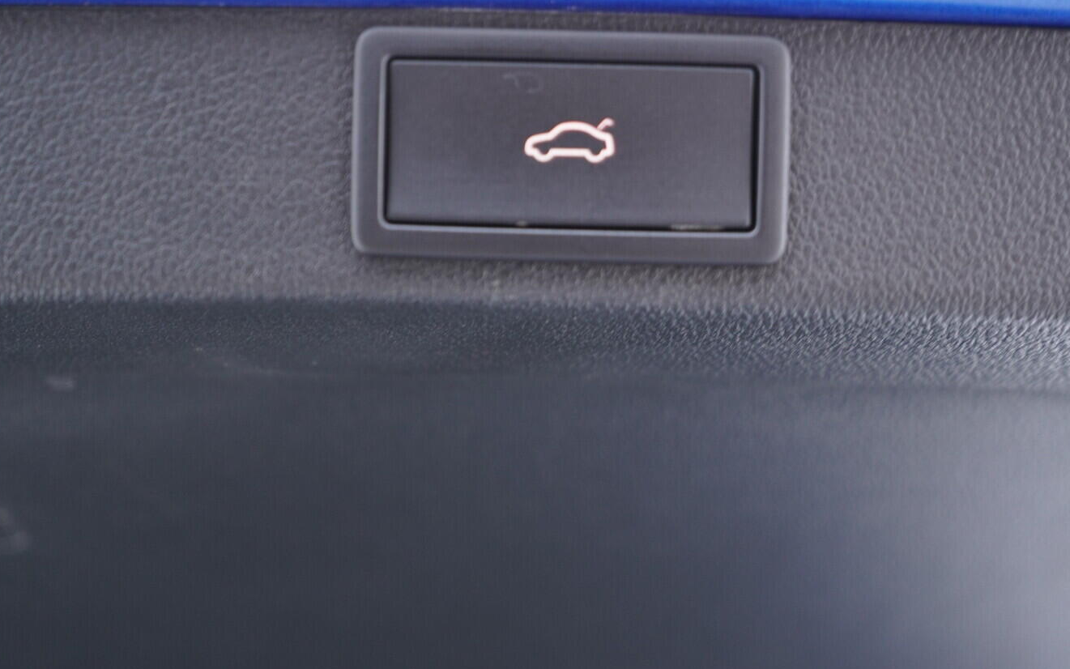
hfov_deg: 49.3
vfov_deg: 31.9
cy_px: 387
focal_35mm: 40
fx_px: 1167
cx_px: 532
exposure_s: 1/40
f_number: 2.8
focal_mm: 24
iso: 640
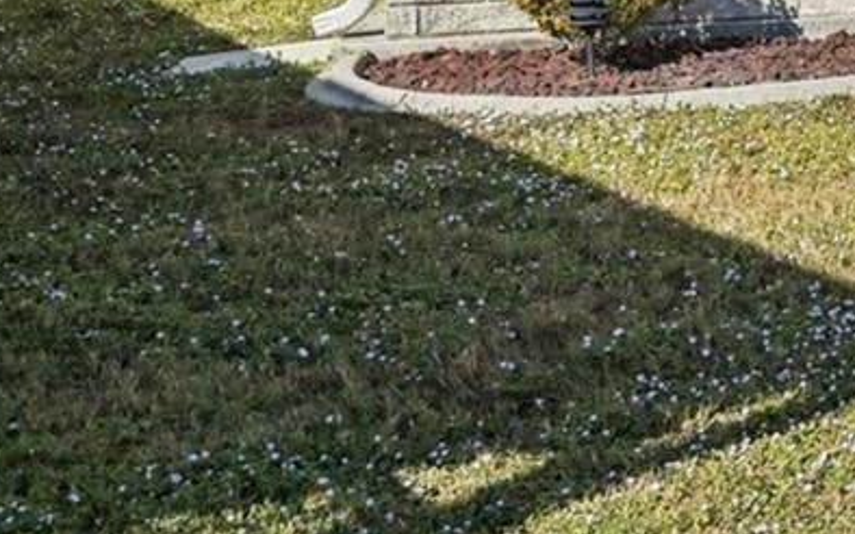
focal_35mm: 95
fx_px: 2213
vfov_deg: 12.9
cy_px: -325
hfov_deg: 17.5
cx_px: 1565
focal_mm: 23
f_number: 8
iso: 400
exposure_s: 1/3200
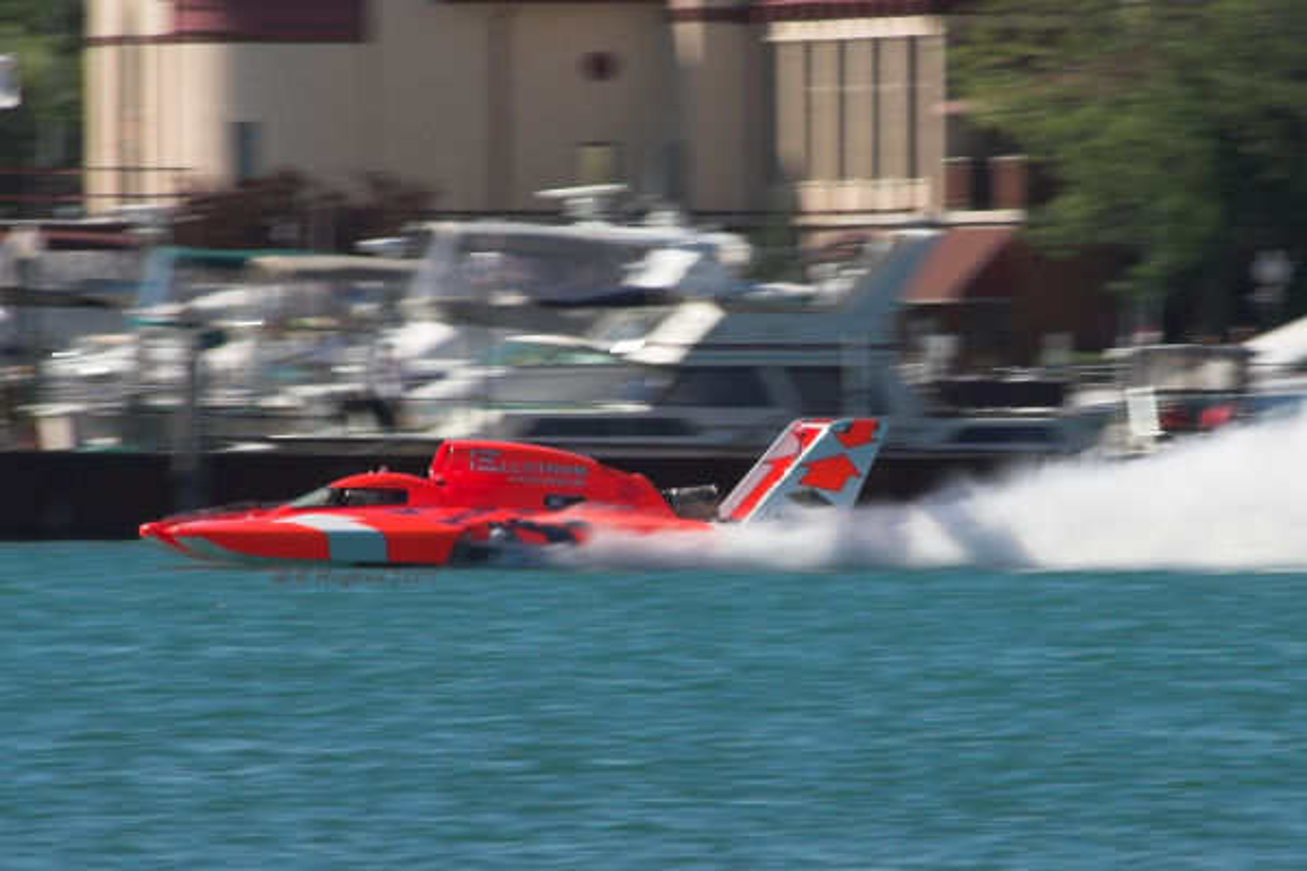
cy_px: 436
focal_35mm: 600
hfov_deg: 3.4
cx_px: 654
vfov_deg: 2.3
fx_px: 21782
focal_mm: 400
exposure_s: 1/200
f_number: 11
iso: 200
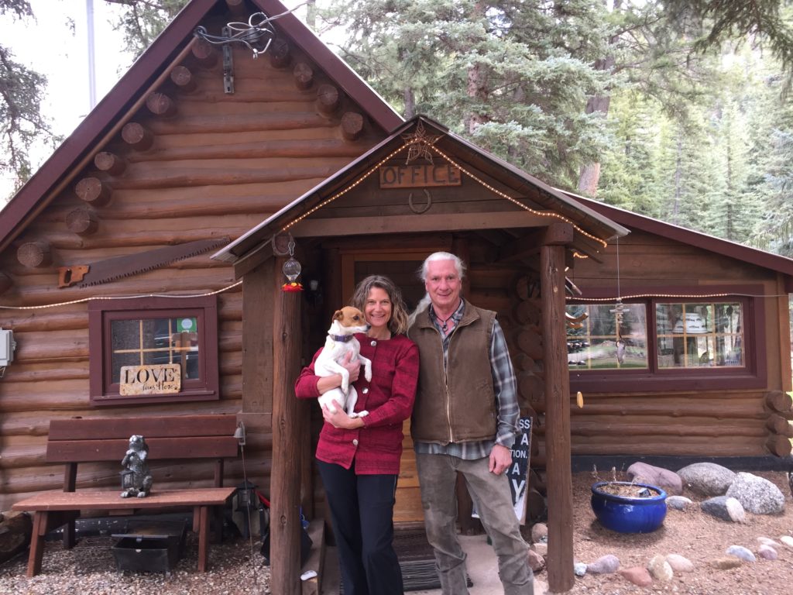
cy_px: 298
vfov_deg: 48.2
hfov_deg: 61.7
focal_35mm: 29
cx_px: 396
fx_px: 664
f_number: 2.2
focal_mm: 4.15
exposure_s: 1/60
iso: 32
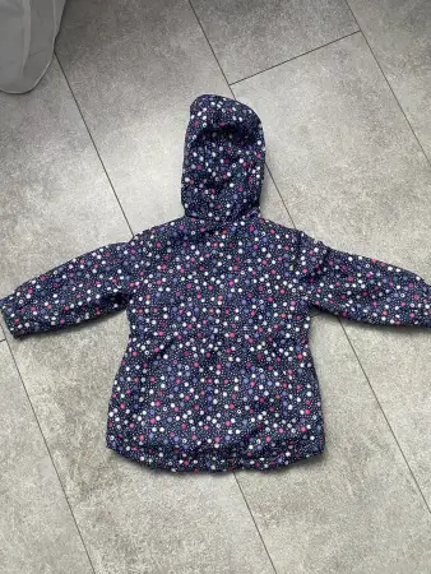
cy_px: 287
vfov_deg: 67.3
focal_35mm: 26
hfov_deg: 53.1
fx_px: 431
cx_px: 216
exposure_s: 1/60
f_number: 1.8
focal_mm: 4.25
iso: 320
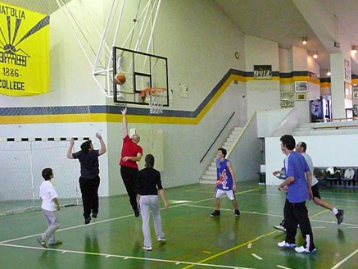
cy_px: 132
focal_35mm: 41
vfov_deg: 35.2
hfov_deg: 45.8
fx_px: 424
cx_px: 175
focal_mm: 6.5
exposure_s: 1/160
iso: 3200
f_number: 3.9
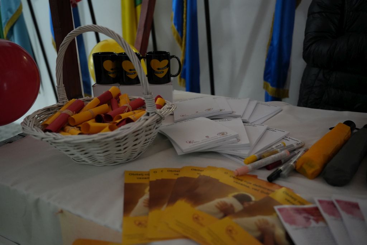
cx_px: 184
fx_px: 285
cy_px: 122
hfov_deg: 65.5
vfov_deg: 46.4
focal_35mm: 28
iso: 5000
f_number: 2.8
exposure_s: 1/160
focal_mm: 28
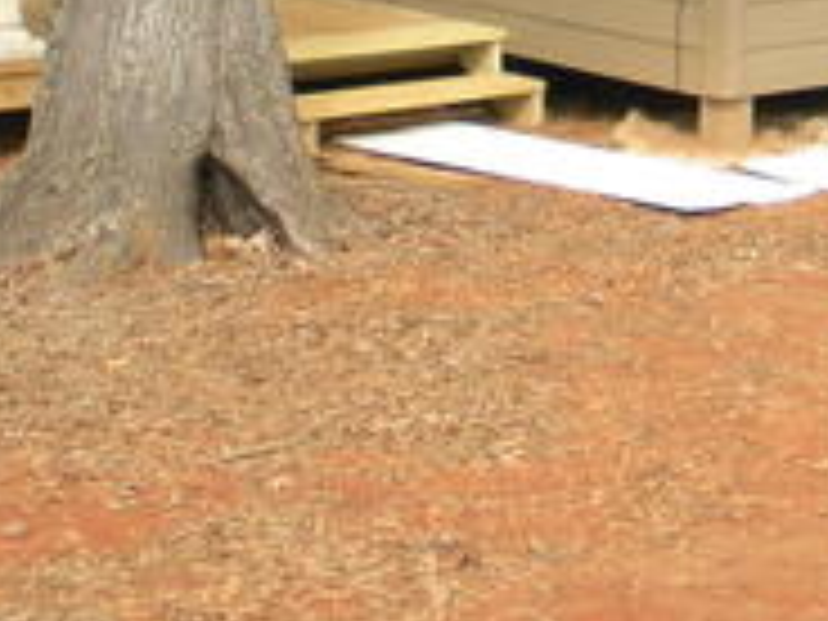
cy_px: -382
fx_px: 2990
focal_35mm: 125
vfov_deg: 11.3
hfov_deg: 15.4
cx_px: 891
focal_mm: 6.3
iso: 88
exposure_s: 1/366
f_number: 3.5
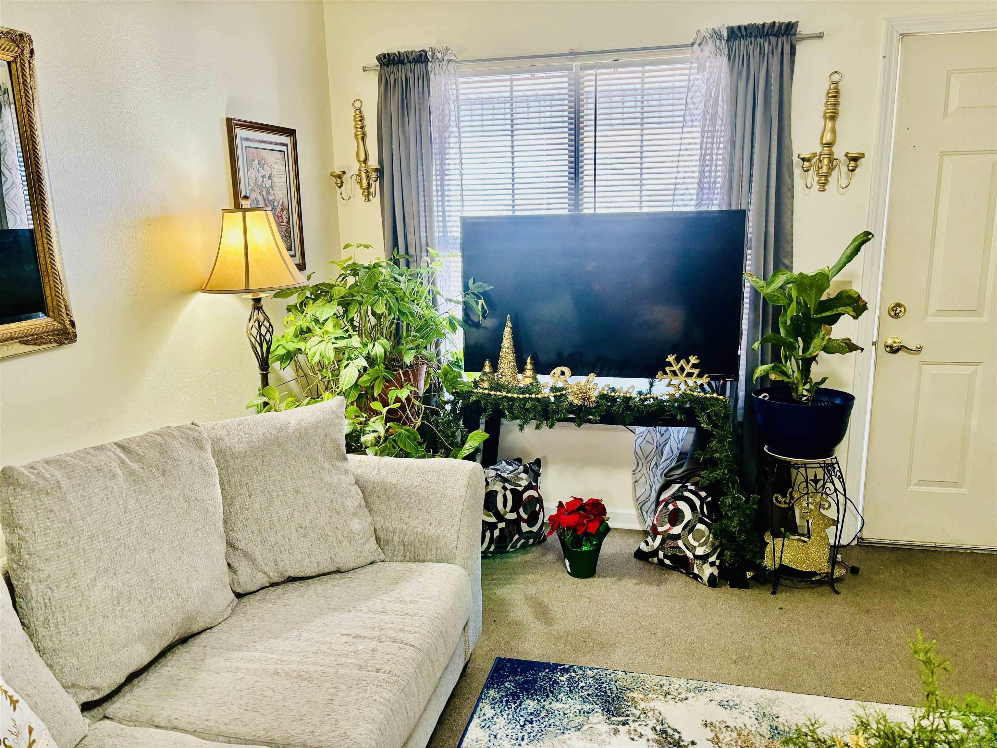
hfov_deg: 67.3
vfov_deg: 53.1
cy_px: 374
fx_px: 749
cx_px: 498
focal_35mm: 26
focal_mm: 5.96
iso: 200
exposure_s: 1/60
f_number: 1.6
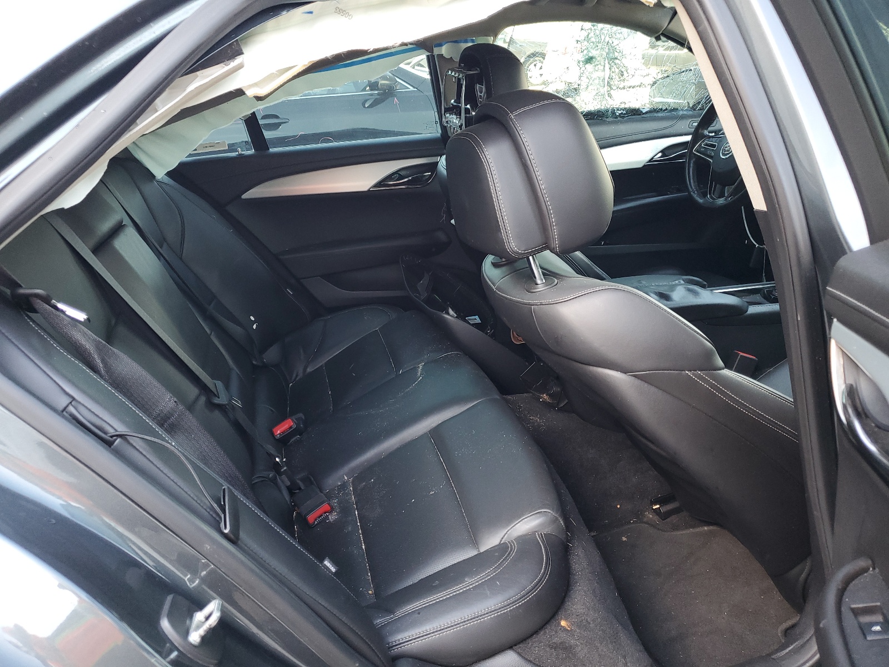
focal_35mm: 26
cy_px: 334
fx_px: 668
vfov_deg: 53.1
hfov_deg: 67.3
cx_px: 444
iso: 99
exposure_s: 1/120
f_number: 1.5
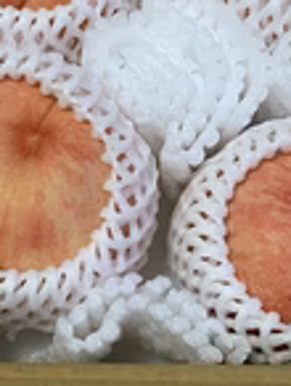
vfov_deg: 27.0
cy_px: 100
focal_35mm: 71
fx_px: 794
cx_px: 8
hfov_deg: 20.2
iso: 200
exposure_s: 1/51
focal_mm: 4.25
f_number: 1.8
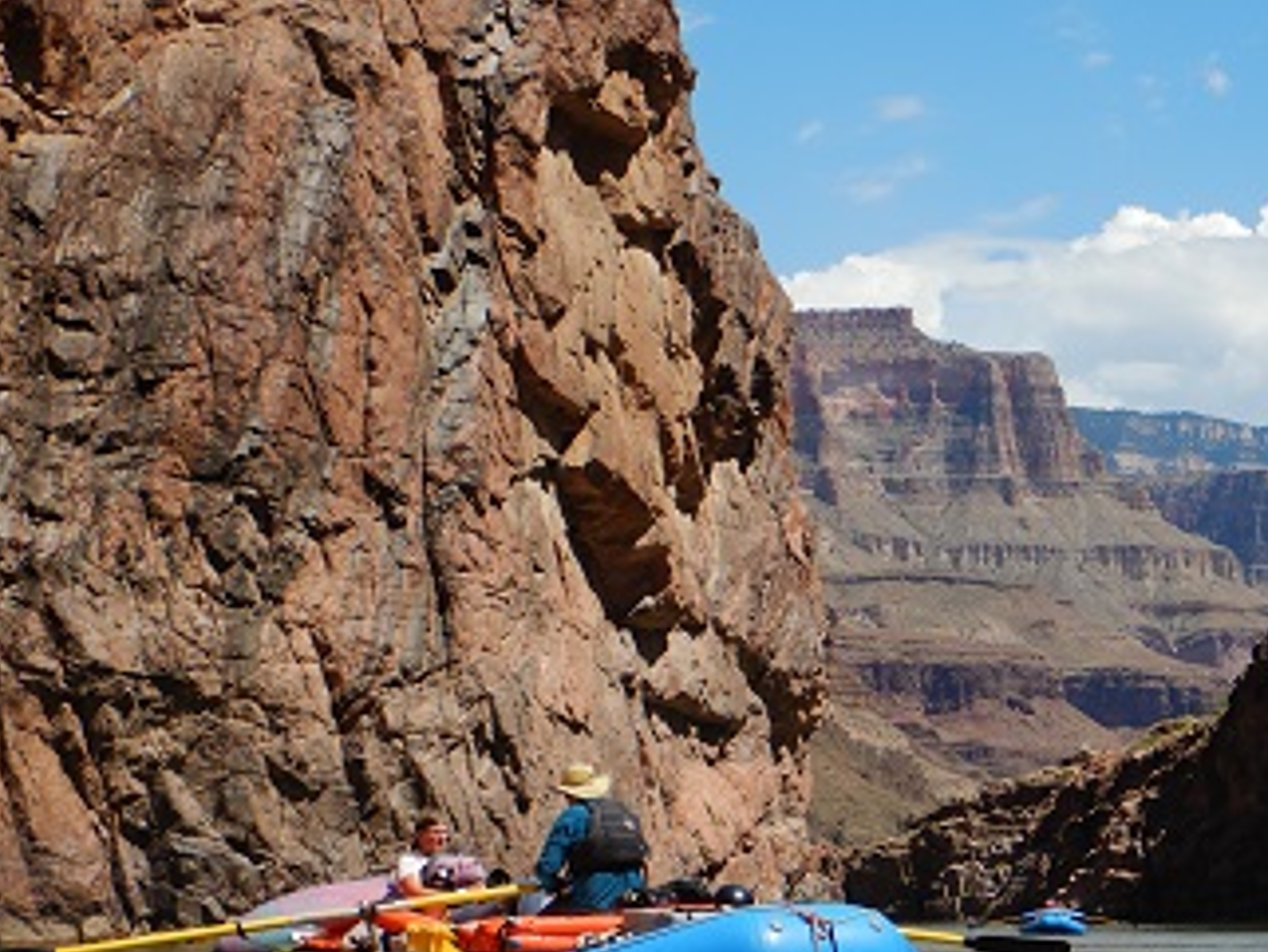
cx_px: 964
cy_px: 543
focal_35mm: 95
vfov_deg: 15.6
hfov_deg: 20.5
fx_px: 3481
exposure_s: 1/1000
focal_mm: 11
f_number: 4.4
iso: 125
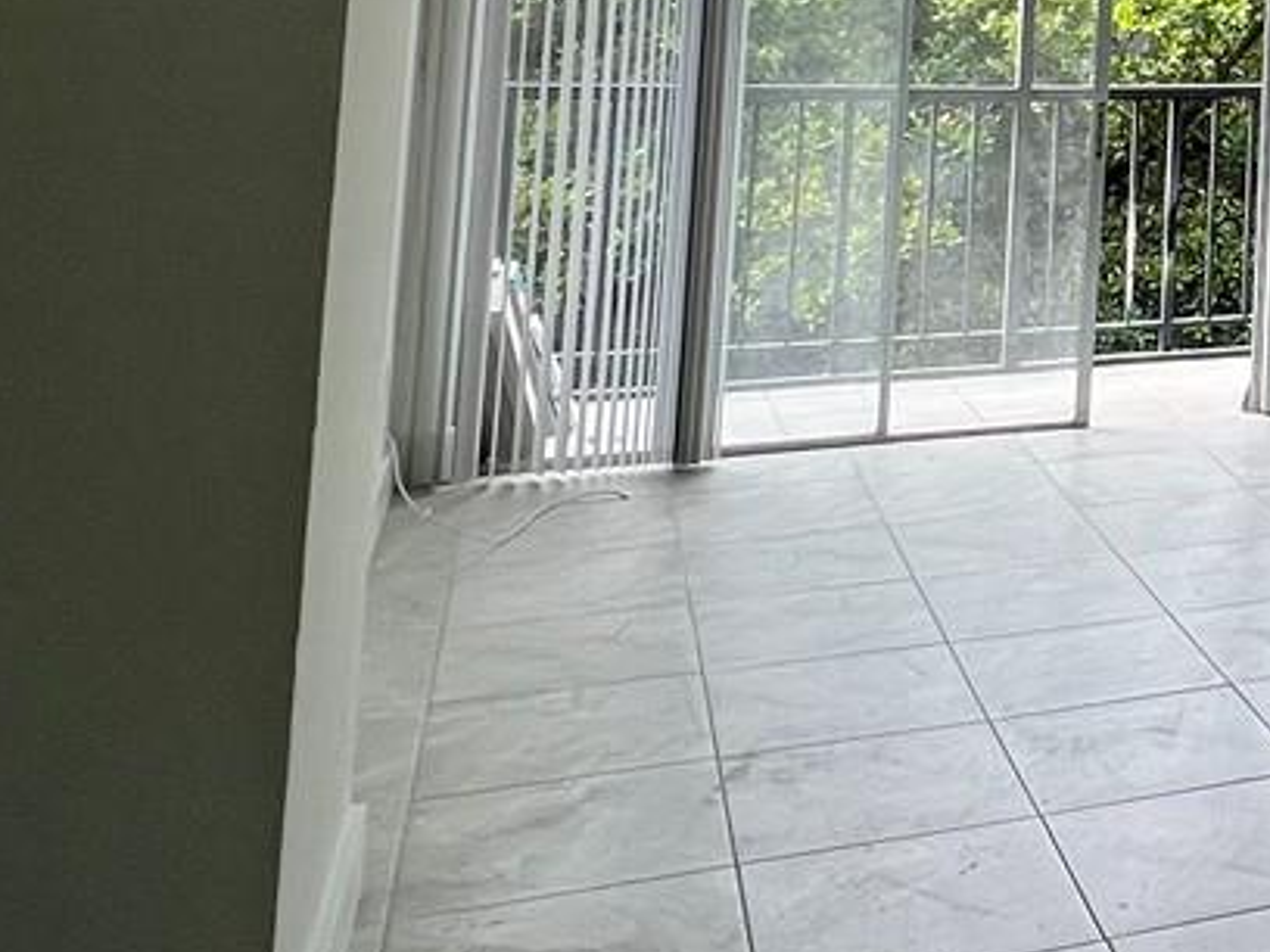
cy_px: -196
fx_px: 1871
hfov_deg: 29.9
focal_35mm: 51
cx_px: 1656
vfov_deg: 25.6
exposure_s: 1/196
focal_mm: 1.57
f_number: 1.8
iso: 32
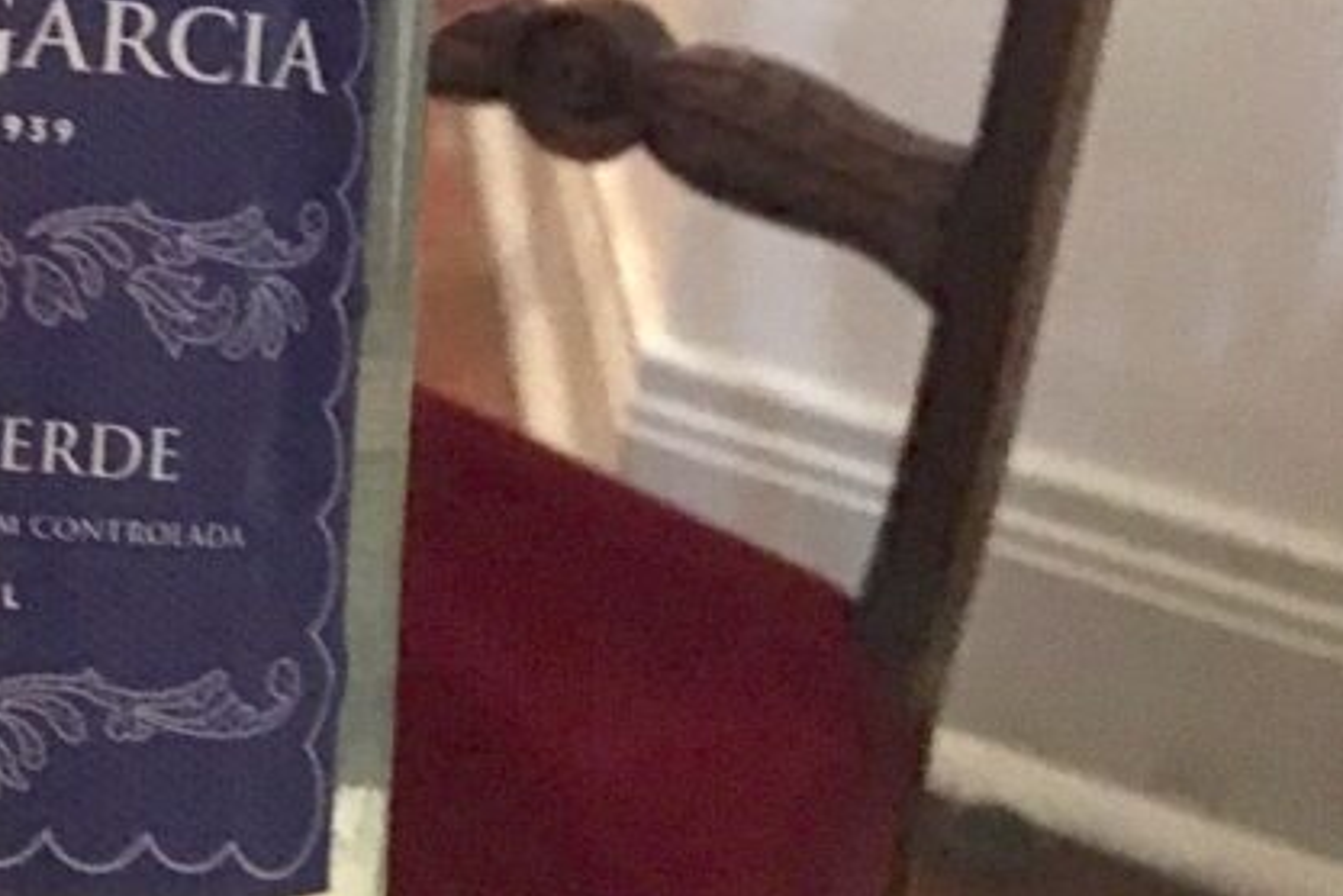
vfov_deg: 17.7
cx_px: 145
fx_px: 2760
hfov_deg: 26.5
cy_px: -129
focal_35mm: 74
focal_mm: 4.15
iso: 800
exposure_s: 1/17
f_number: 2.2
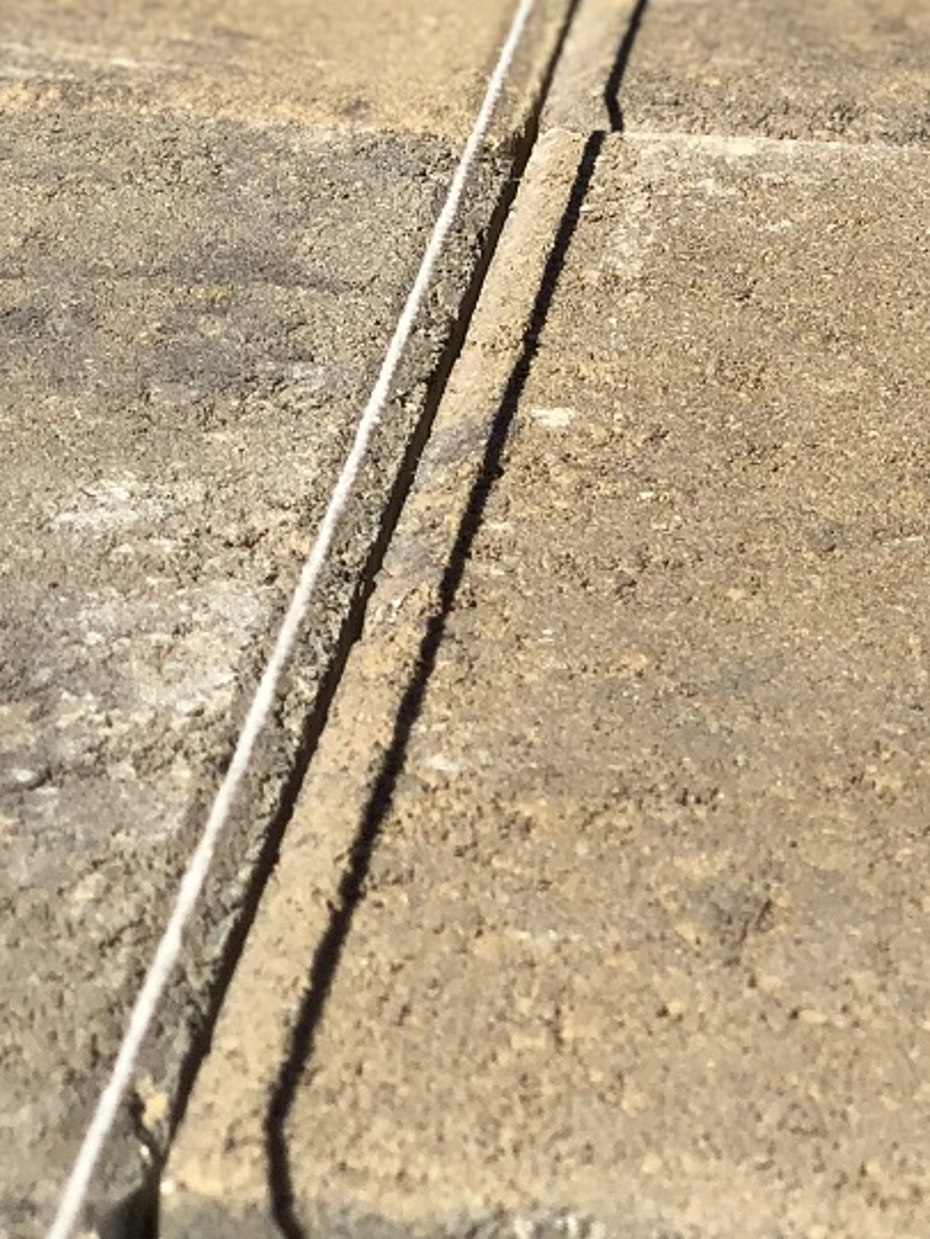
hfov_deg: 9.6
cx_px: 692
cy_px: -221
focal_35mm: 155
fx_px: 5550
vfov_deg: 12.5
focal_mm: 6
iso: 16
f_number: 2.4
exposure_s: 1/1429
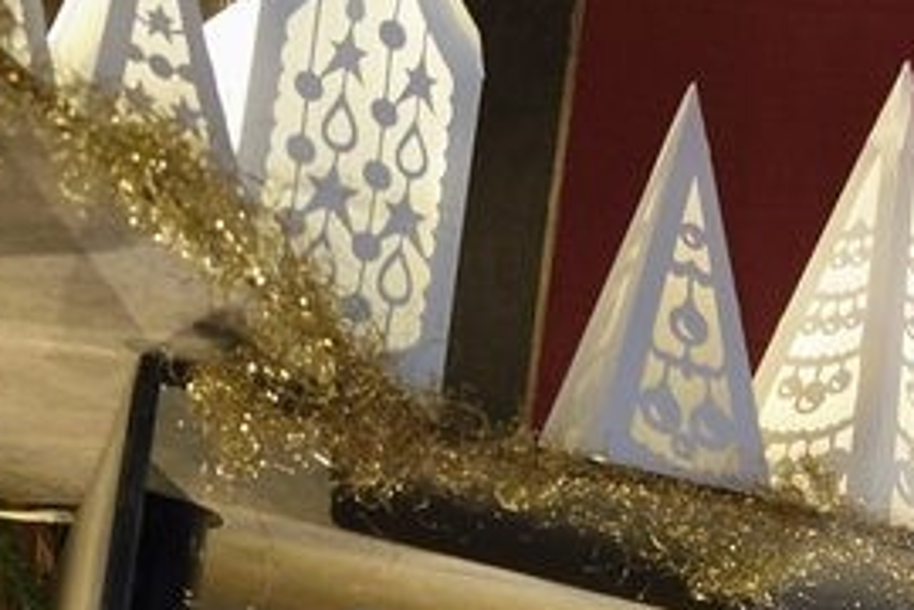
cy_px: 1411
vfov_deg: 8.8
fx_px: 3605
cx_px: 1899
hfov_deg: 12.5
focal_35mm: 142
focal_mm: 24
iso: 800
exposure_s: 1/10
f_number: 7.1
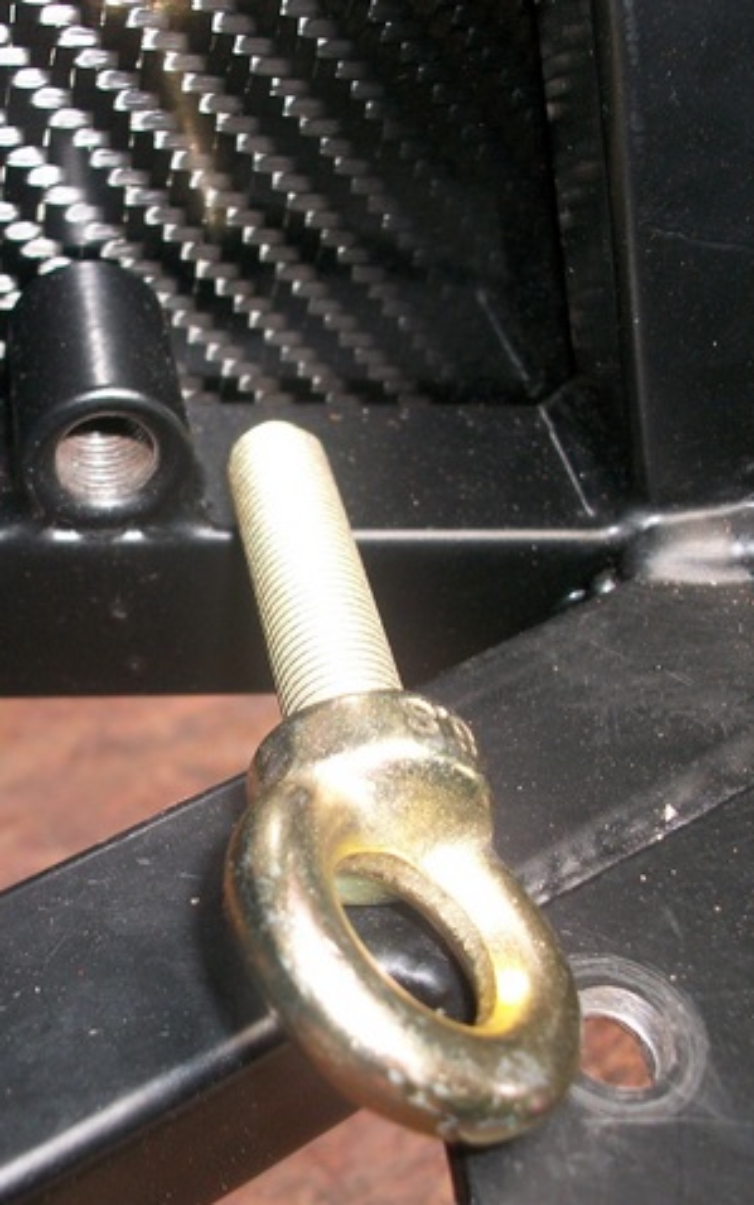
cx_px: 177
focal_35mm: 44
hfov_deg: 28.7
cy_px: 602
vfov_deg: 45.3
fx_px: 1446
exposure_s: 1/40
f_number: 2.9
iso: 125
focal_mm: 5.7
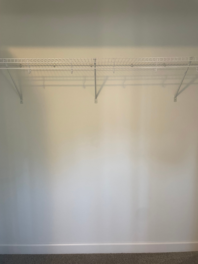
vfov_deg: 67.3
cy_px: 132
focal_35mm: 26
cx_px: 99
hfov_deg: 53.1
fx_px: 198
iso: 125
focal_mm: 4.2
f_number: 1.6
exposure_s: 1/87
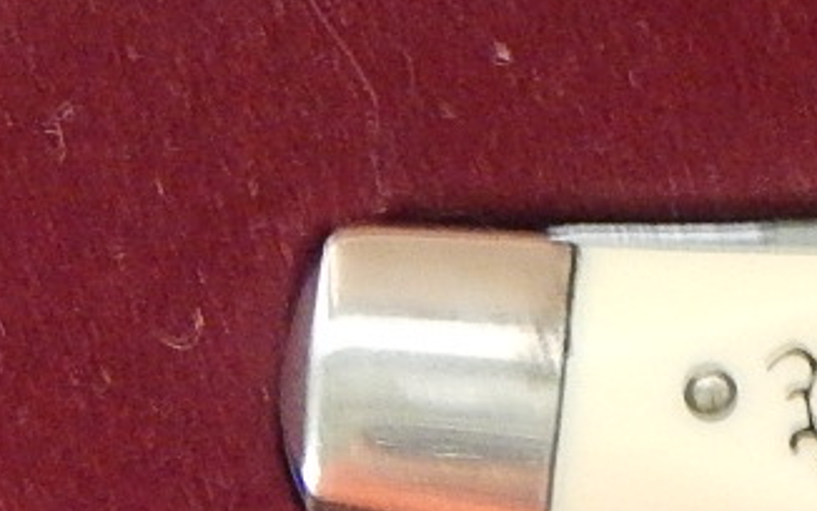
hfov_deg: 7.4
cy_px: -45
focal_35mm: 281
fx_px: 6259
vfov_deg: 4.7
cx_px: 1150
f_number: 3.8
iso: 560
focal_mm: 9.7
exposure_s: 1/8
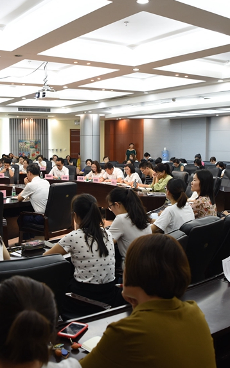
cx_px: 75
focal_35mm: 41
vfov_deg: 48.2
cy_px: 186
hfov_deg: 31.0
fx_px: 411
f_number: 4
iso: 800
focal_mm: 24
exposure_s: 1/60
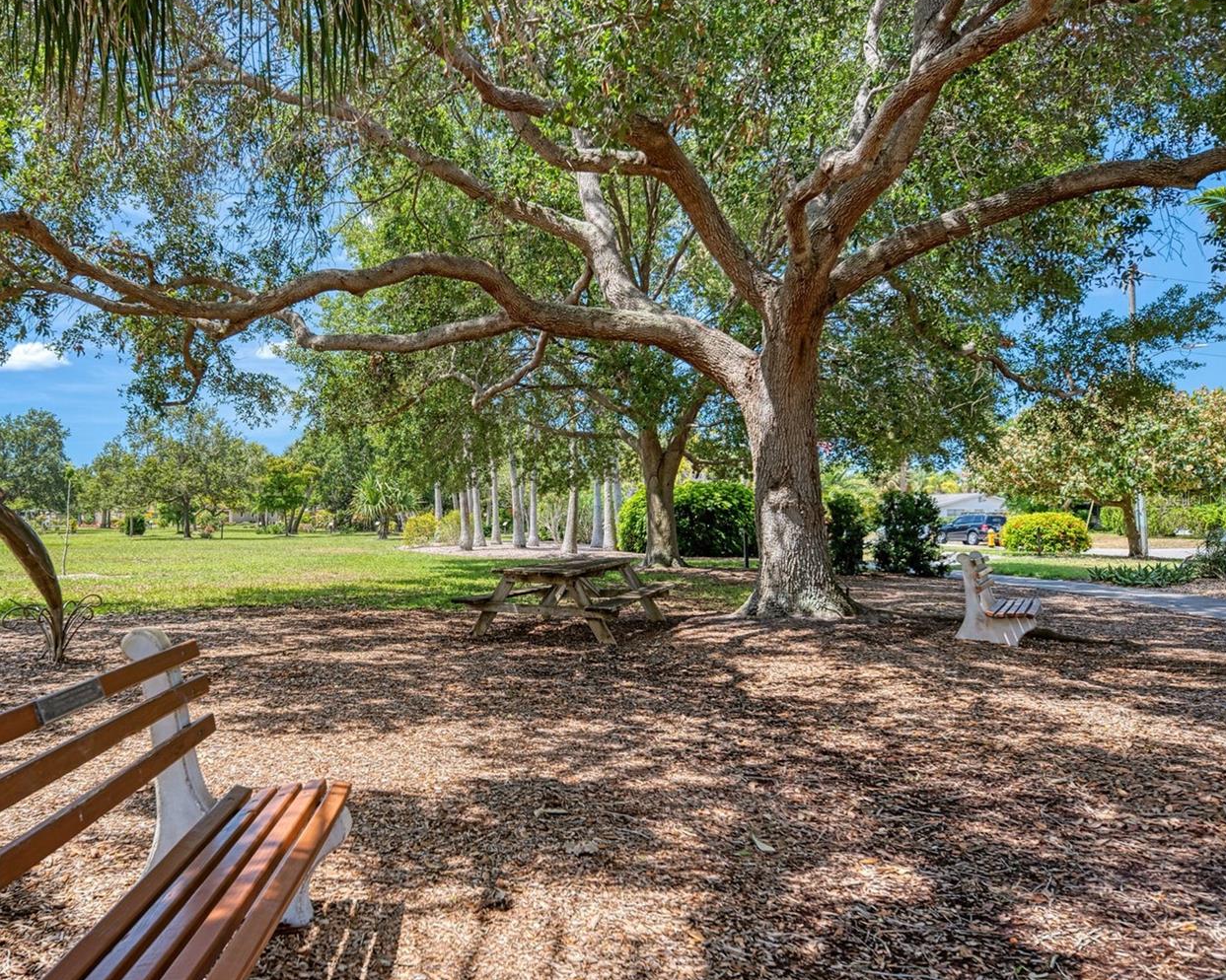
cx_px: 457
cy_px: 498
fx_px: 1052
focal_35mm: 29
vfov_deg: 50.0
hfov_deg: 59.6
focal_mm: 24
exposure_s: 1/2000
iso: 200
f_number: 7.1
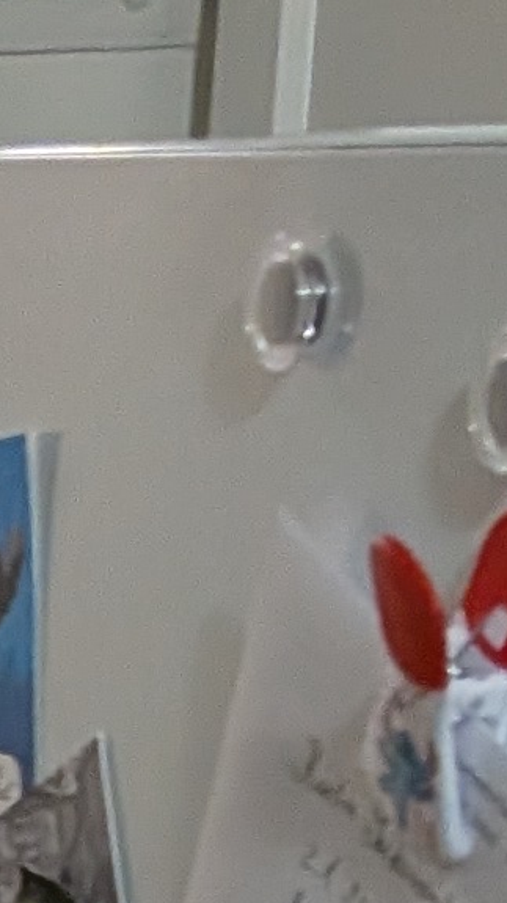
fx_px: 4354
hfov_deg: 5.8
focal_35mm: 182
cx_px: -1400
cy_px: 1194
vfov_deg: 11.5
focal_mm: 4.53
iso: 535
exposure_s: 1/100
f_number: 1.7
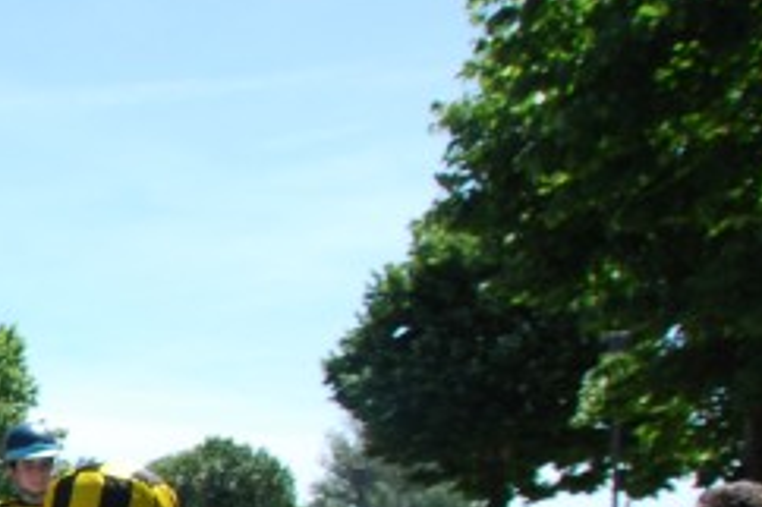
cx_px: -540
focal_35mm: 100
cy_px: 696
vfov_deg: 13.1
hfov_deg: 17.3
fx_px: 2115
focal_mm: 18
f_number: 10
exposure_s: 1/400
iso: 400
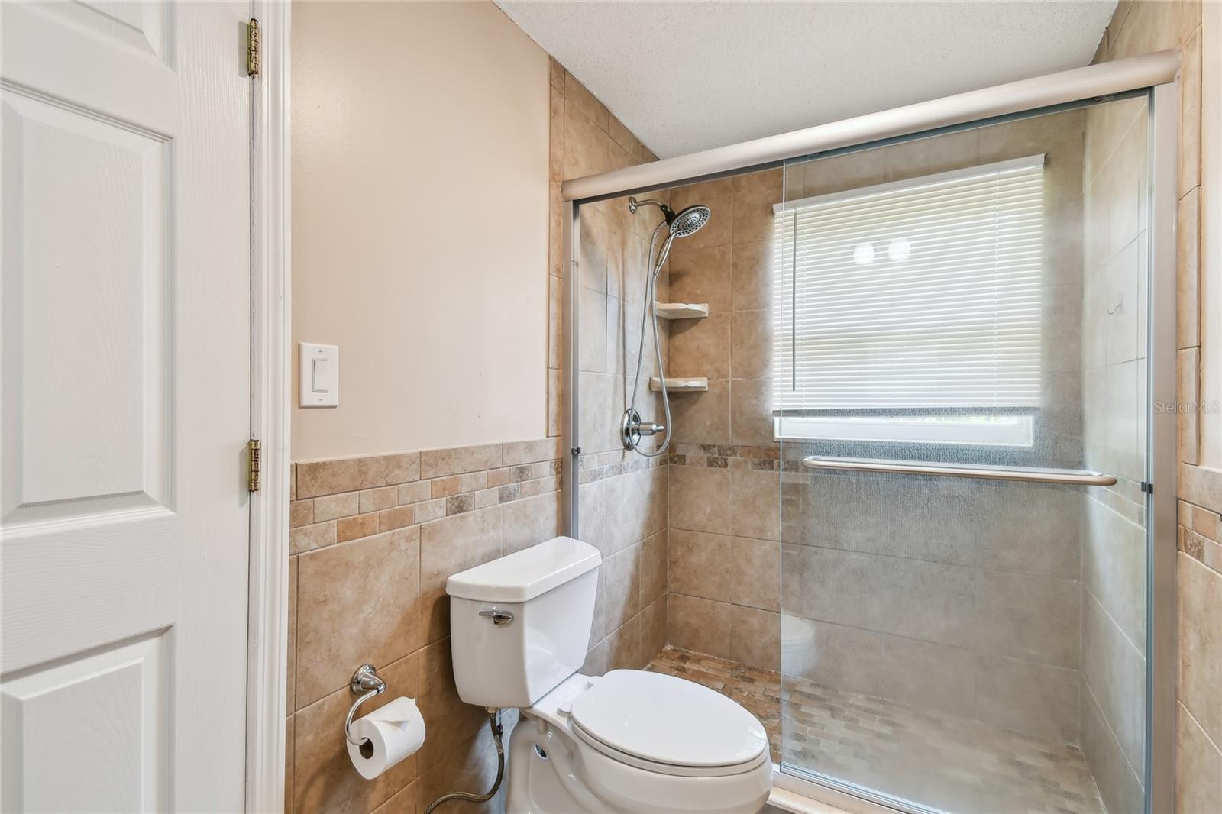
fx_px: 509
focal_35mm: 15
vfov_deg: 77.3
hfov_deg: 100.4
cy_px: 407
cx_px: 611
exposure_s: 1/8
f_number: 7.1
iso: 100
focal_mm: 10
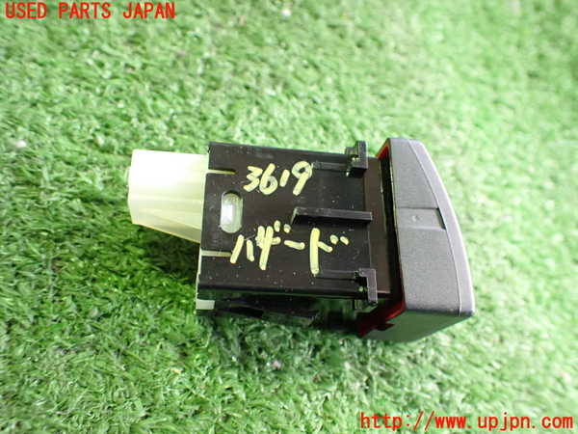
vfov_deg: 46.8
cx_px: 289
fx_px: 501
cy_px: 217
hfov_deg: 60.0
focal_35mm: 30
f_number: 2.3
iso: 800
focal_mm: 5.4
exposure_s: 1/40
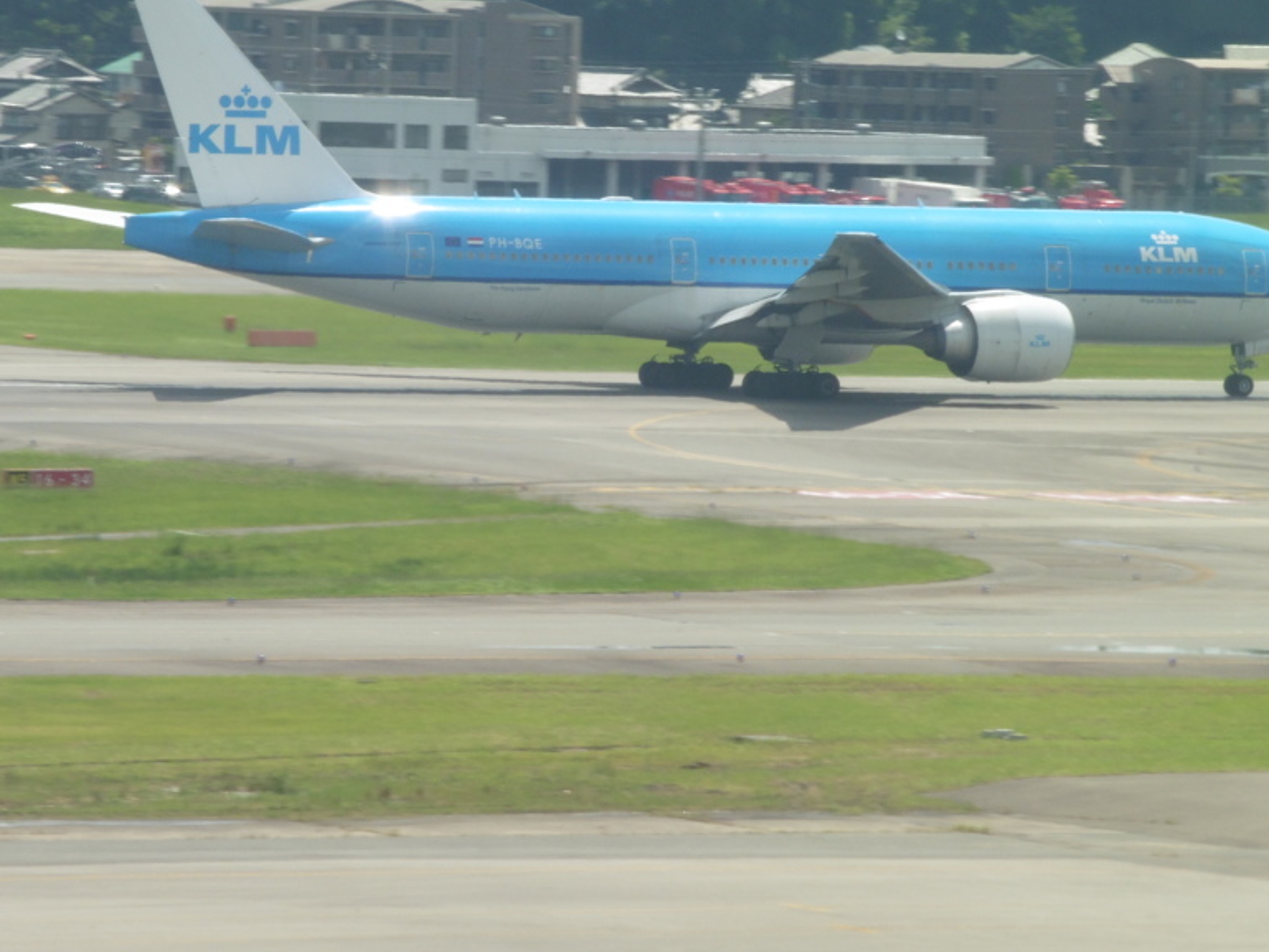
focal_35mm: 353
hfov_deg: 5.6
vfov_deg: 4.2
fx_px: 12943
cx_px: 683
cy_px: 340
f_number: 6.3
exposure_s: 1/200
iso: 100
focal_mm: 47.3
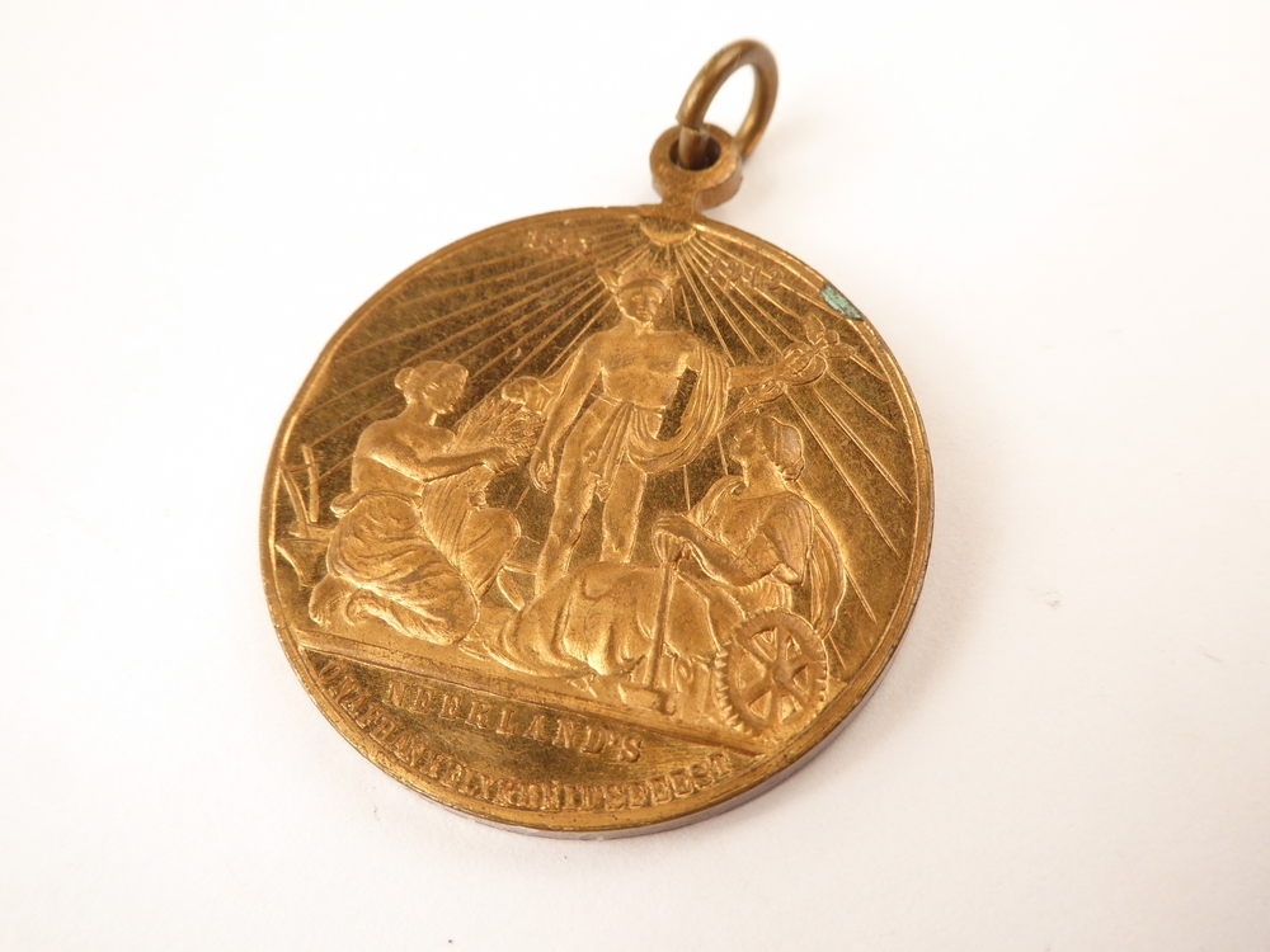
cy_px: 476
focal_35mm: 35
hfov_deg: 52.6
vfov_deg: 40.7
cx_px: 635
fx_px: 1284
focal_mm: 6.3
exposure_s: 1/30
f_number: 4.5
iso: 100
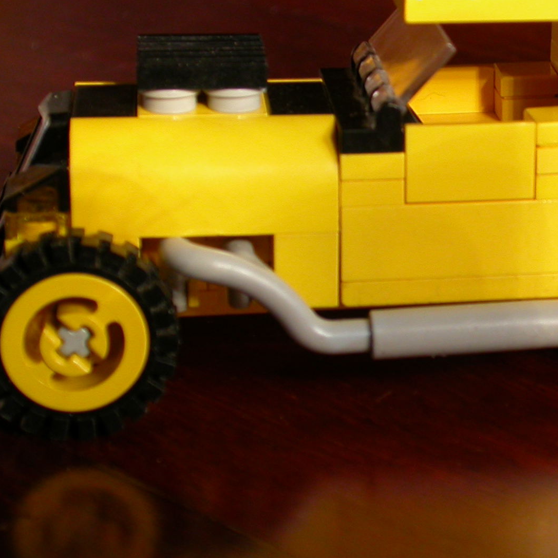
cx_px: 494
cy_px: 238
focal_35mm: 114
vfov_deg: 15.3
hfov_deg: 15.1
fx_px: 2079
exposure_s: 1/68.8
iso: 100
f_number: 3.1
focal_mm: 12.4
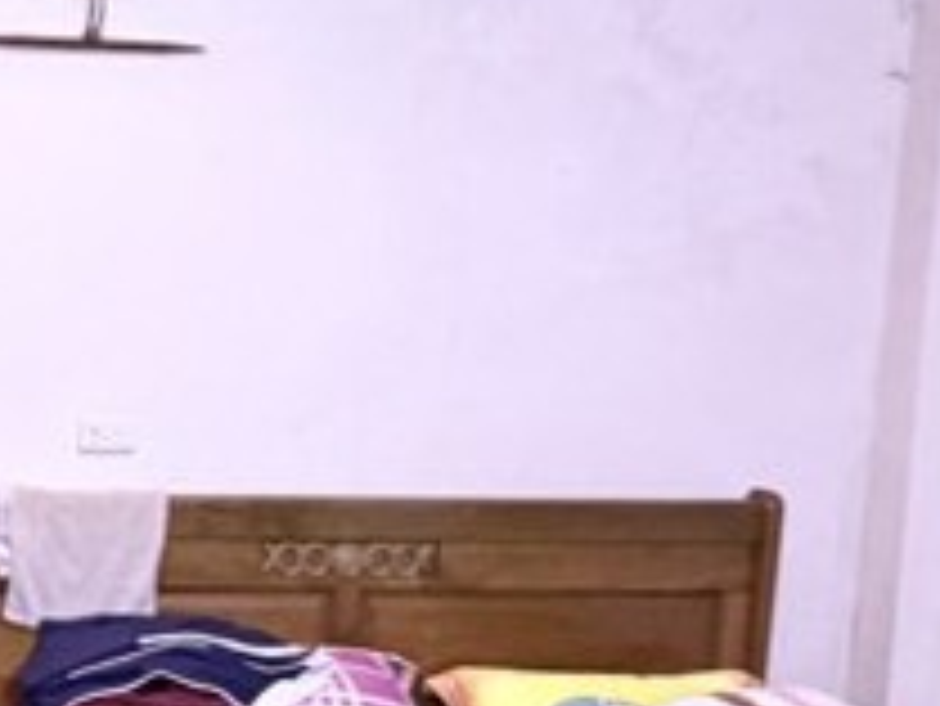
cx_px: -297
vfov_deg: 21.8
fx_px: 1820
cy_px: 495
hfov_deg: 24.9
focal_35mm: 67
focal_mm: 2.22
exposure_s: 1/50
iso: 500
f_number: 2.2
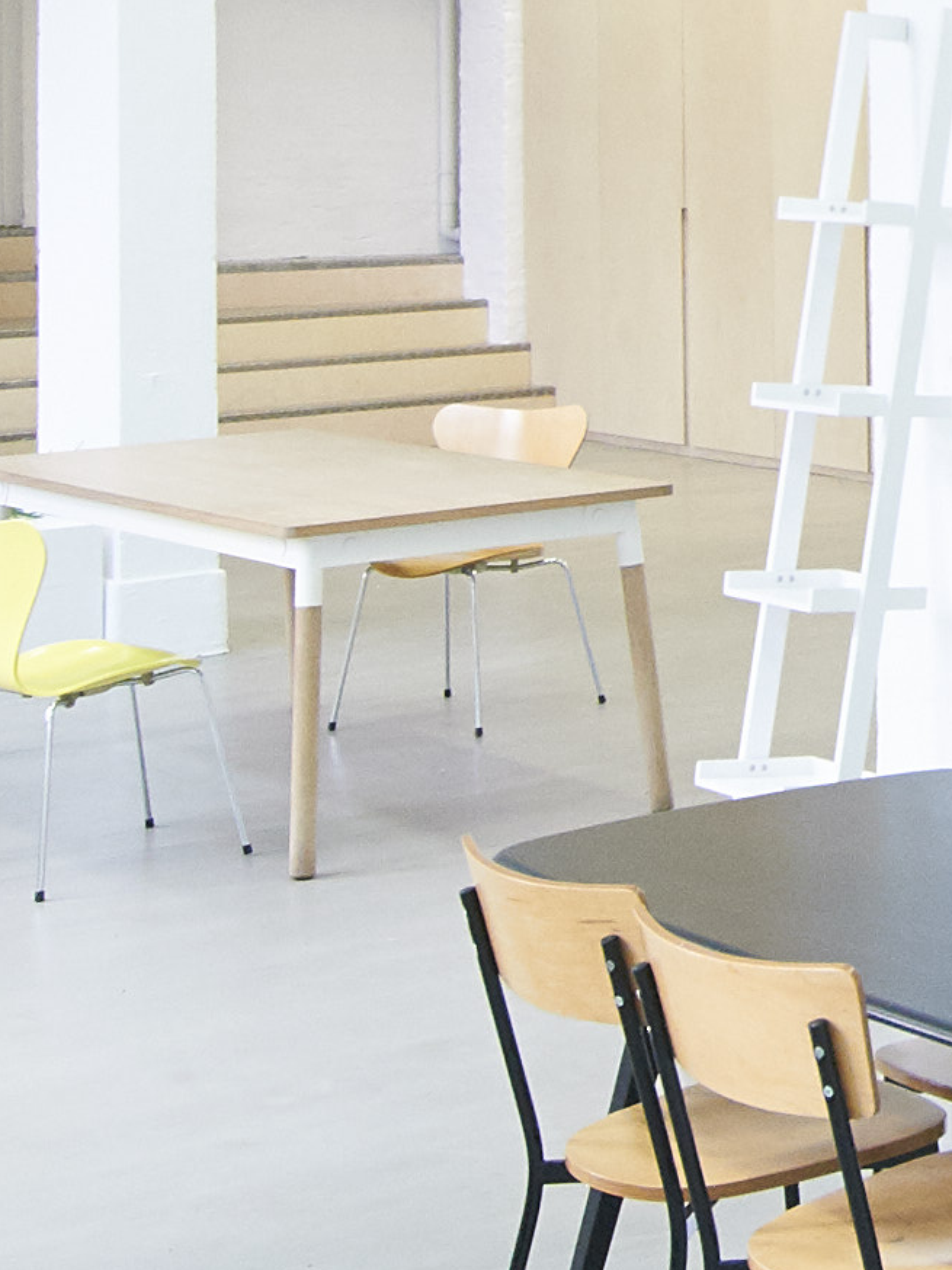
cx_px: 1728
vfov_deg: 19.0
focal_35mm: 99
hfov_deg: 13.4
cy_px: -141
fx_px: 3632
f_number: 5.6
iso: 400
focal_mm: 14
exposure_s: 1/60
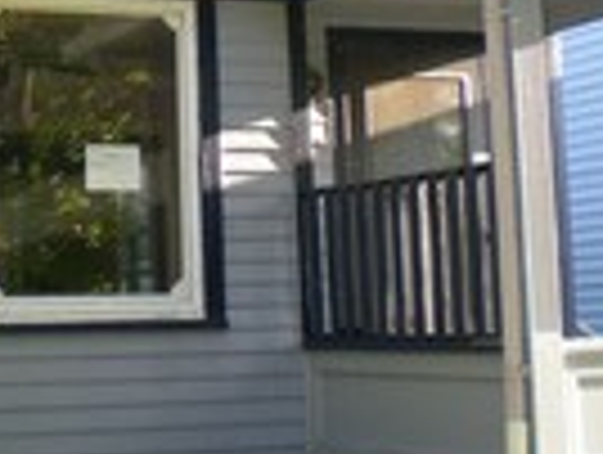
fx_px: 1710
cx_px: 148
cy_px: 13
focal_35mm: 98
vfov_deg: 14.9
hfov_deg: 19.8
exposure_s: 1/64.1
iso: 67
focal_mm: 6.3
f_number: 3.1
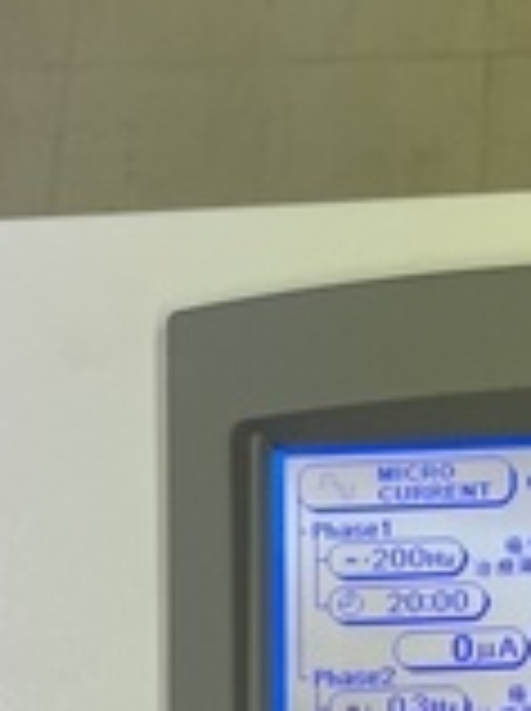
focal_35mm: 88
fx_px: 1805
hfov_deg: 16.1
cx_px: 626
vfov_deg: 20.7
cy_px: 873
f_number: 1.6
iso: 40
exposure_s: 1/100
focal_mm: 4.2
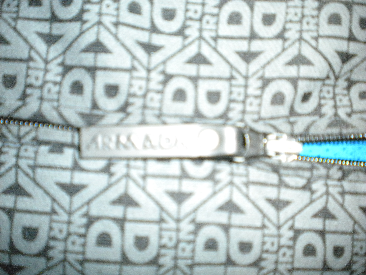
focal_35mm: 35
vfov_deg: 40.7
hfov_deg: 52.6
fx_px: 370
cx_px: 183
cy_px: 138
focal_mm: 6.3
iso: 800
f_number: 3.1
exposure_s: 1/30
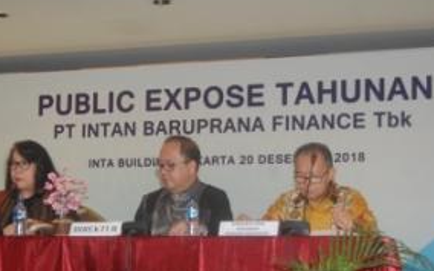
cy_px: 190
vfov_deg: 15.8
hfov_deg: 25.1
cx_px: 138
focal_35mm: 82
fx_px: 969
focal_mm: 34
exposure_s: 1/60
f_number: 4.5
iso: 450
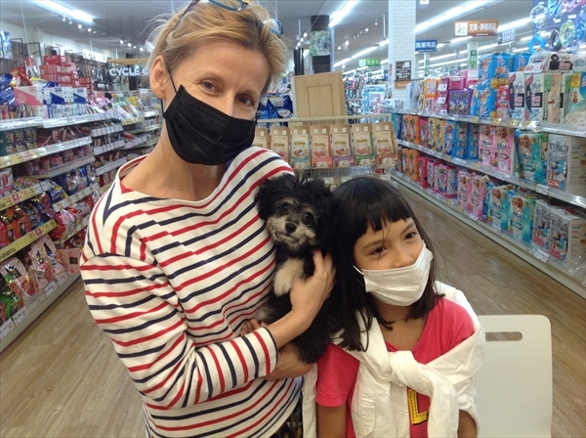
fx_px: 592
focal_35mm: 35
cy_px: 219
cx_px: 293
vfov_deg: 40.6
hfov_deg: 52.7
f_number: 2.4
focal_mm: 4.28
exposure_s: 1/40
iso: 64
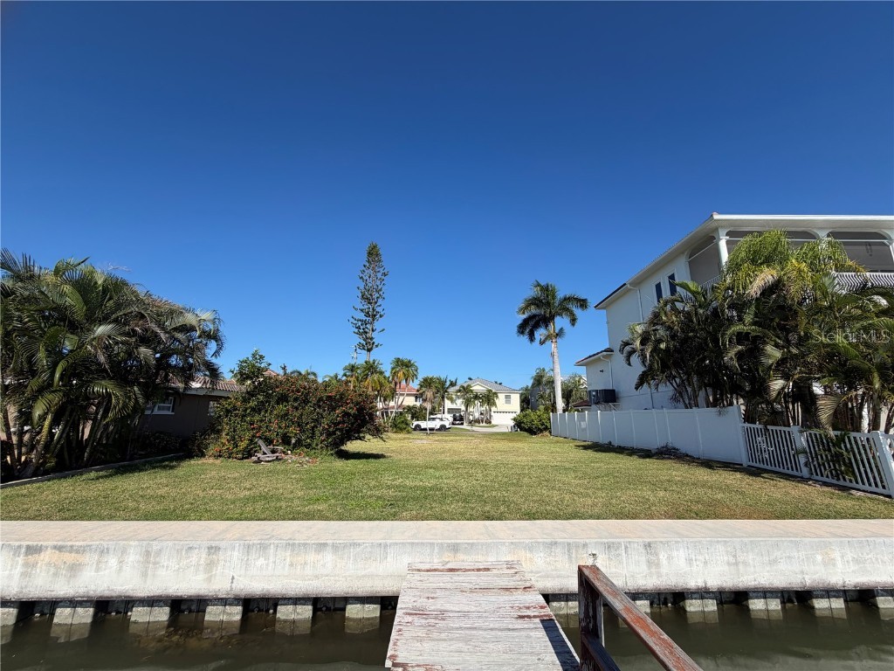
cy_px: 336
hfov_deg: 102.1
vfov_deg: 85.7
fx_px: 362
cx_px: 447
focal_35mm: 14
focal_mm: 2.22
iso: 25
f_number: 2.2
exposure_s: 1/1050
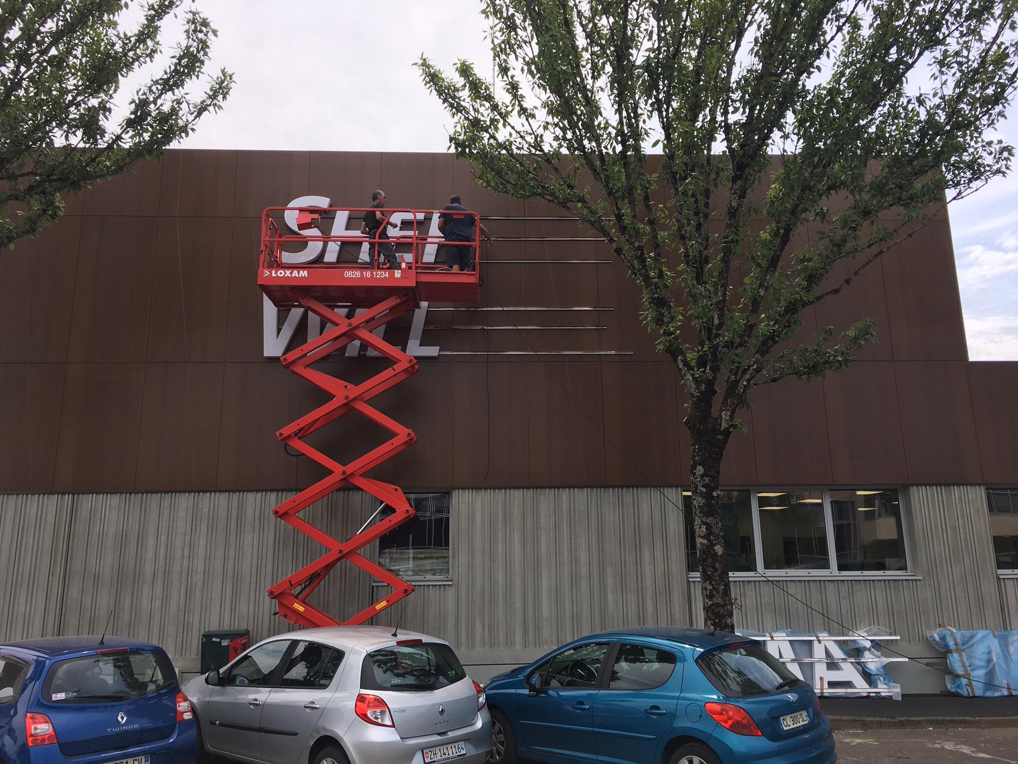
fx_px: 853
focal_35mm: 29
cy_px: 382
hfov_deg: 61.7
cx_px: 509
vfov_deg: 48.2
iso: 25
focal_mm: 4.15
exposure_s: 1/732
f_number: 2.2
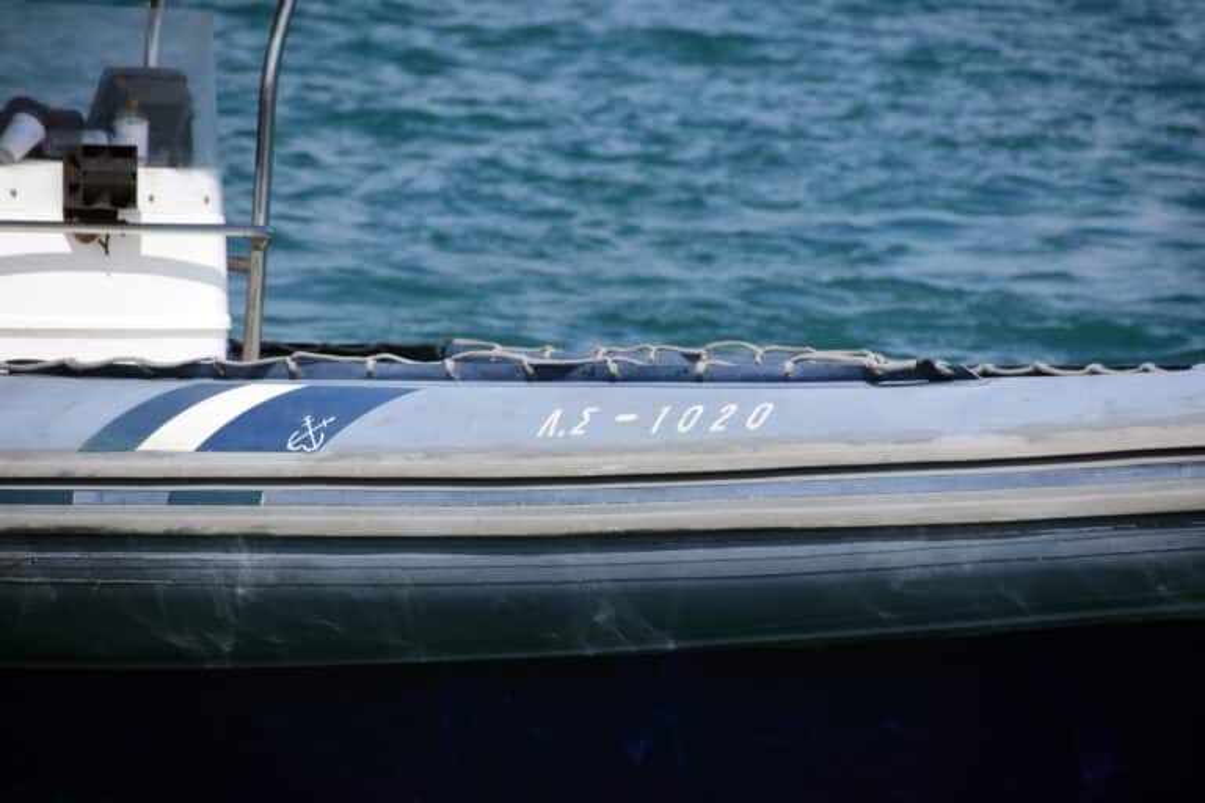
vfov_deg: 4.6
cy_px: 402
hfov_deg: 6.9
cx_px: 602
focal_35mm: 300
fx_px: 10041
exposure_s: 1/2500
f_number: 6.3
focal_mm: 200
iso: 500
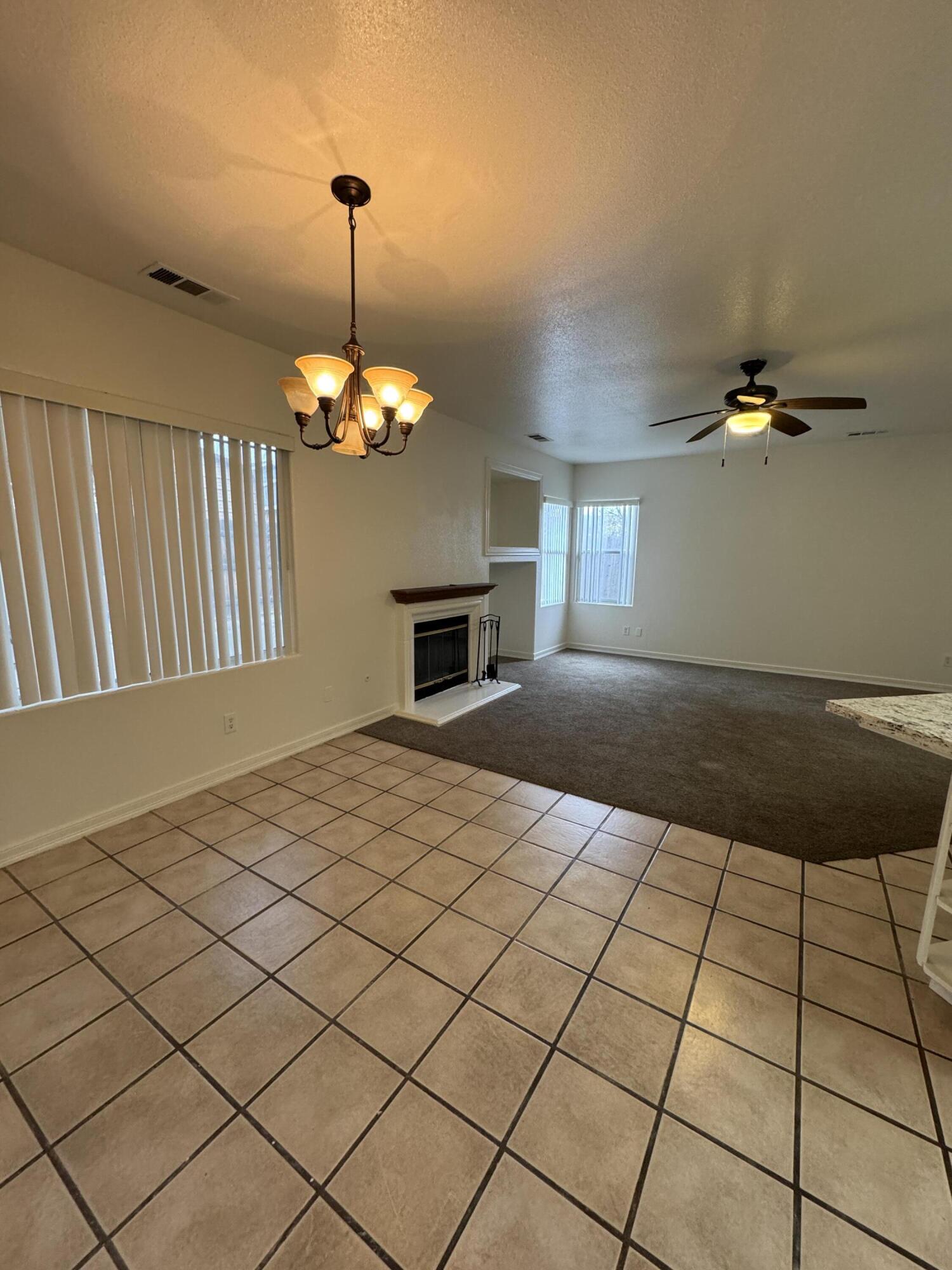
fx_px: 513
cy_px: 635
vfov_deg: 102.1
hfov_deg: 85.7
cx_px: 476
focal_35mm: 14
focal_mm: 2.22
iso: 320
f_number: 2.2
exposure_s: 1/60
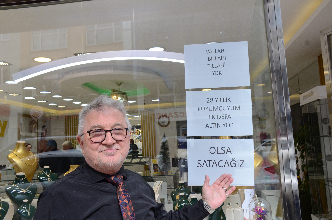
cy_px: 110
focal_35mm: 34
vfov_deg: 38.2
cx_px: 166
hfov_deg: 55.2
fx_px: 318
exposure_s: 1/320
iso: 1000
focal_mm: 23
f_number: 9
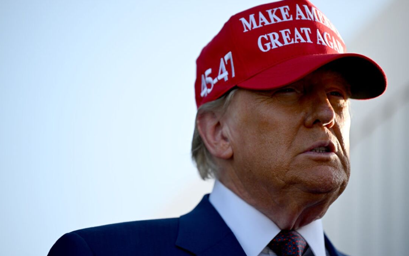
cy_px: 125
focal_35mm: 205
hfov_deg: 10.2
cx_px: 204
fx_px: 2285
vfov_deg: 6.4
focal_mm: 200
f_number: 2.8
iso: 250
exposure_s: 1/2000
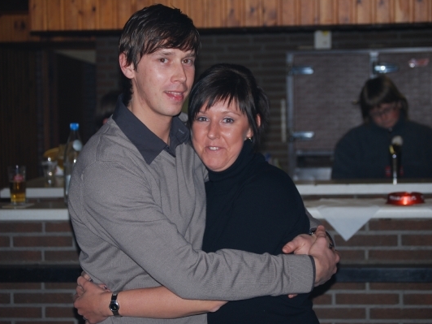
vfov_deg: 16.5
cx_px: 215
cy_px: 162
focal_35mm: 90
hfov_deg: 21.9
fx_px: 1117
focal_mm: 55
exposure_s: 1/60
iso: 200
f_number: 4
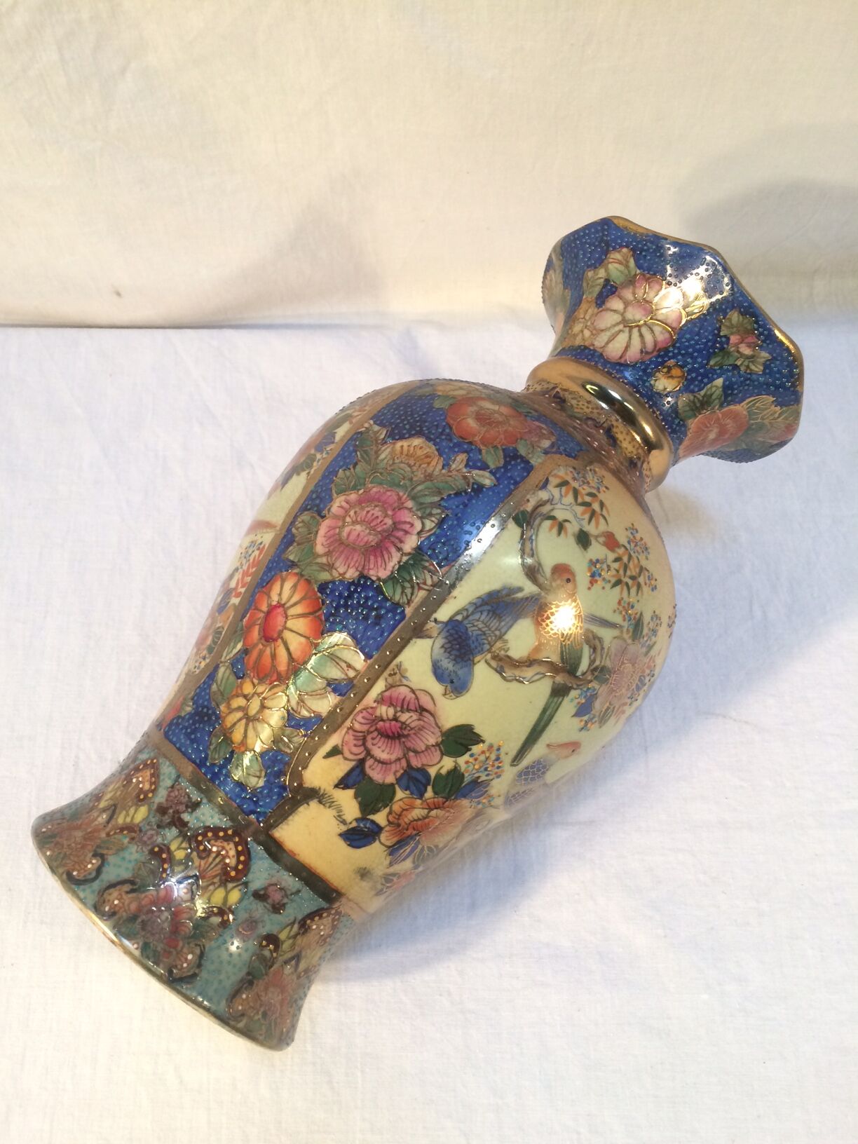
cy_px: 572
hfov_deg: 48.2
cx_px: 429
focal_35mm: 29
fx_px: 958
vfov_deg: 61.7
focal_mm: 4.15
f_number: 2.2
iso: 80
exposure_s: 1/33
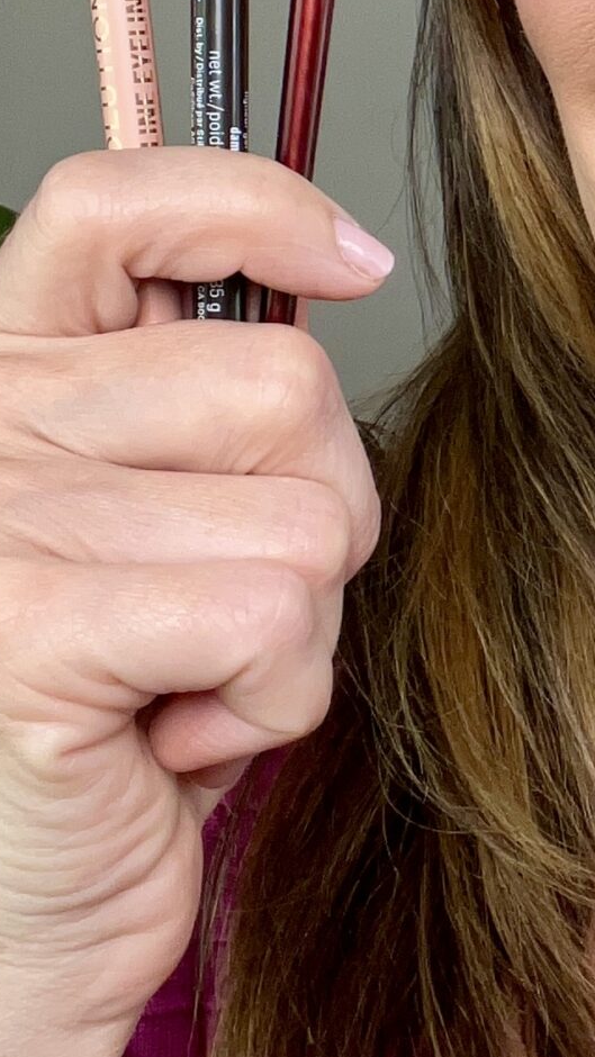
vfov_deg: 23.6
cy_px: 246
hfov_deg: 12.8
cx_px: 937
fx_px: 2495
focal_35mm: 89
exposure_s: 1/120
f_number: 2.2
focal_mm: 2.71
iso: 80
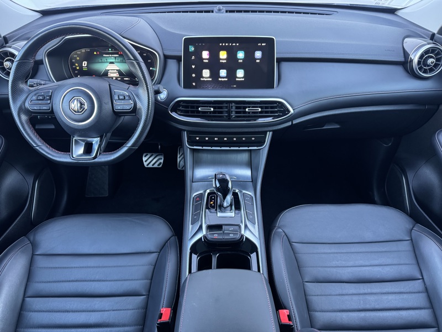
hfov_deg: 71.6
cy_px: 166
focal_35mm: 24
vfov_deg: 56.8
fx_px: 306
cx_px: 221
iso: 320
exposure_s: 1/60
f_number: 1.78
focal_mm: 6.76
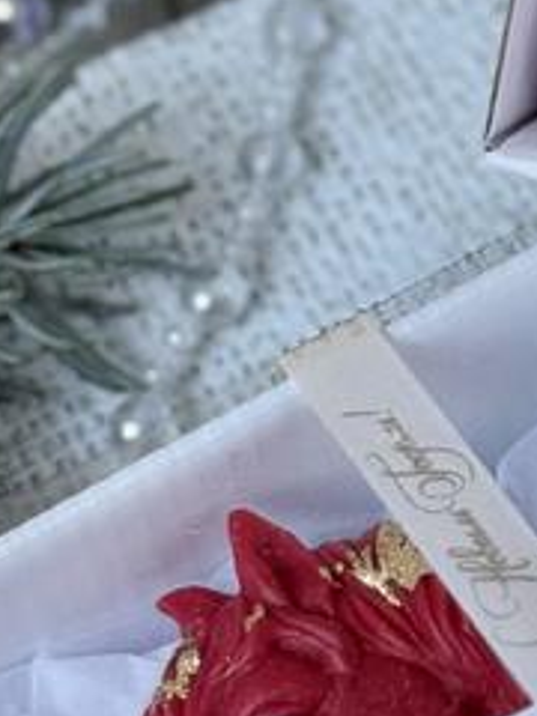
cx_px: 940
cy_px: 107
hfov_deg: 7.1
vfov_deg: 9.6
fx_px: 4240
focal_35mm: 205
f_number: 1.78
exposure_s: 1/62
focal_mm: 6.76
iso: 80
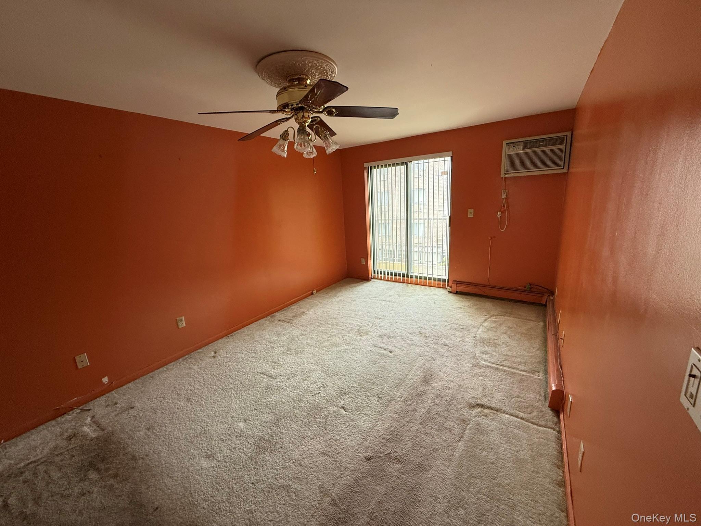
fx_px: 284
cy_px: 263
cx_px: 350
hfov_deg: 102.1
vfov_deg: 85.7
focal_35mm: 14
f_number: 2.2
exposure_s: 1/99
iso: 160
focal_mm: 2.22
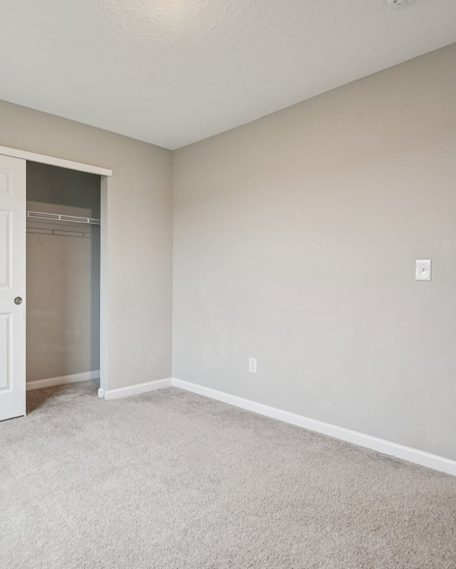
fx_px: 388
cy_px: 280
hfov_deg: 59.8
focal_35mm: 23
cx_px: 162
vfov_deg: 72.6
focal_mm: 16
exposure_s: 1/30
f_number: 8
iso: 1000
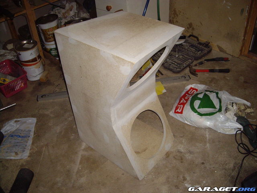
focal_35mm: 38
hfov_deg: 49.0
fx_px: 282
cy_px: 96
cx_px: 128
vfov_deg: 37.7
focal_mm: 6.2
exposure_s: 1/40
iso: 200
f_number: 2.7
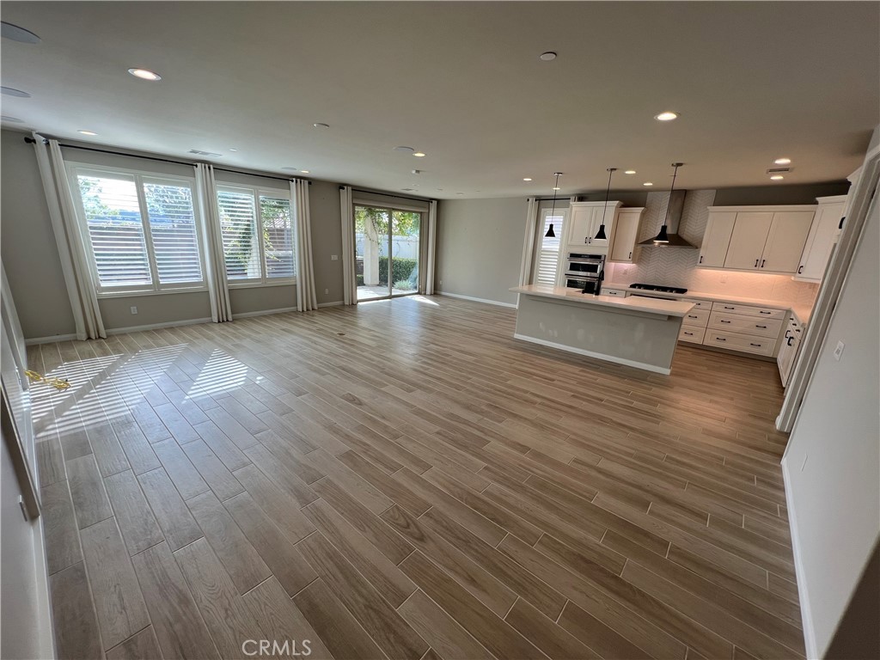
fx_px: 330
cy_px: 330
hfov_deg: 106.2
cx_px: 440
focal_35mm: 13
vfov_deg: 89.9
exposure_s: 1/120
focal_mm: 1.57
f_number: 1.8
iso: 50
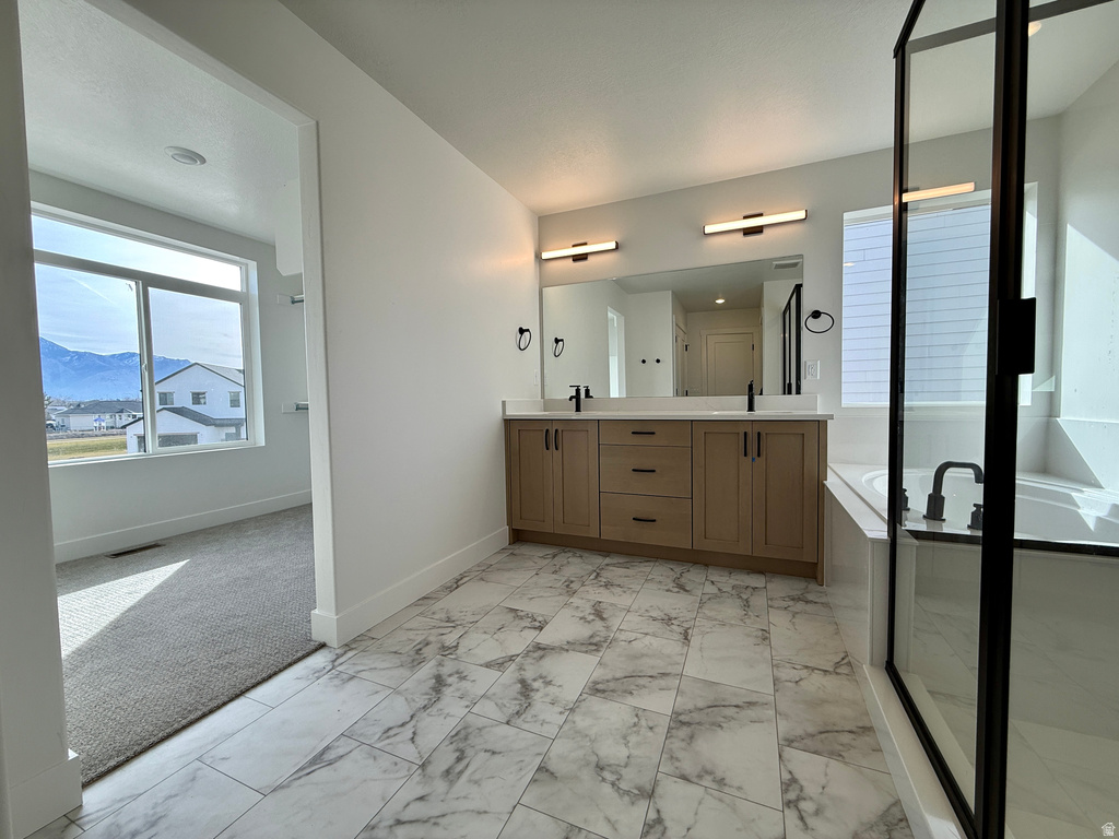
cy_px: 420
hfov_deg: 102.1
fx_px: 453
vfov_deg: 85.7
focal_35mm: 14
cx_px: 560
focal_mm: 2.22
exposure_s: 1/212
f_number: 2.2
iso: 50
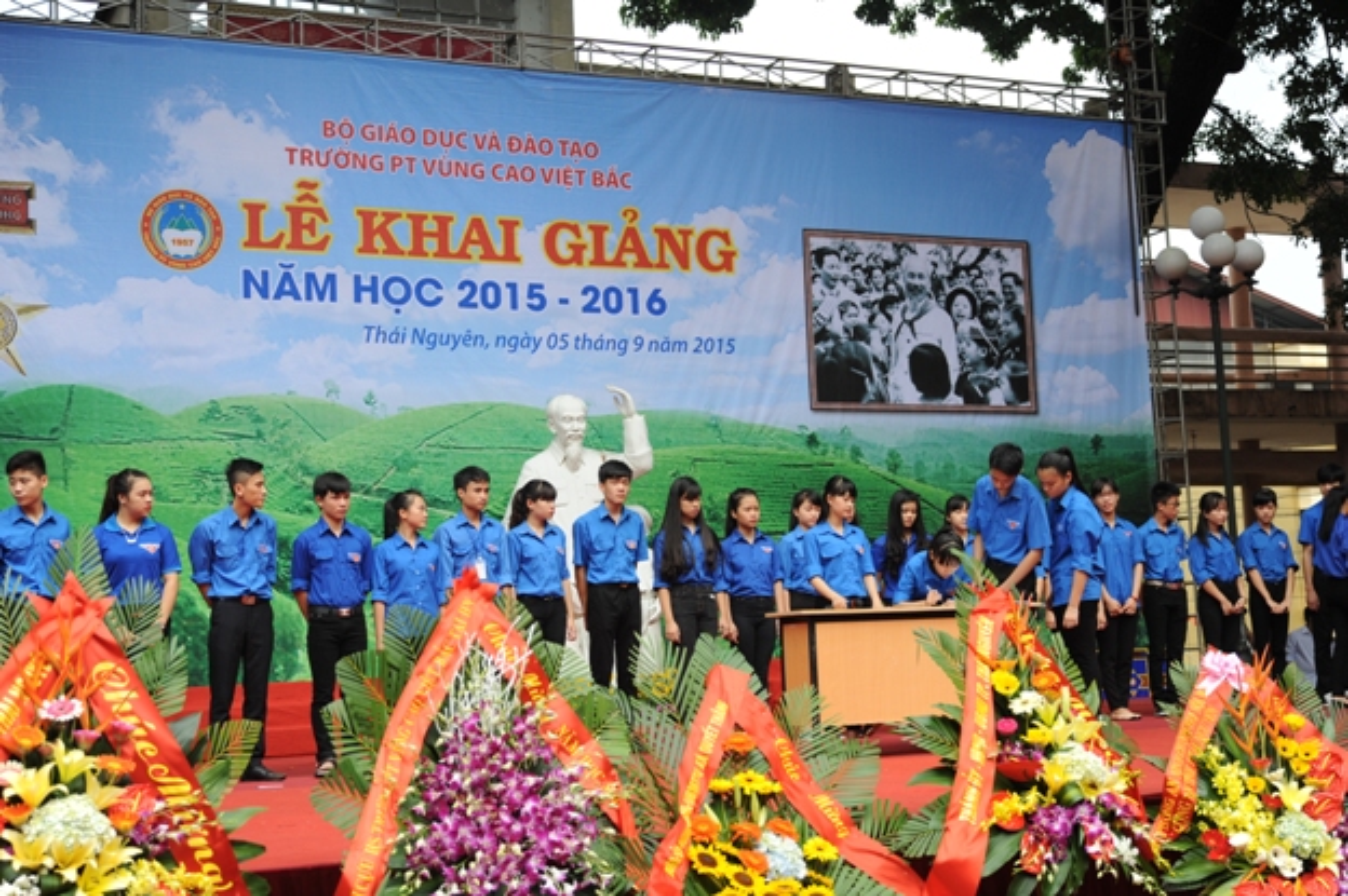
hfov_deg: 38.2
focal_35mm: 52
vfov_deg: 25.9
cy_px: 448
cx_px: 674
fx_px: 1946
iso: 250
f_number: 6.3
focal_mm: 52
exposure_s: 1/250
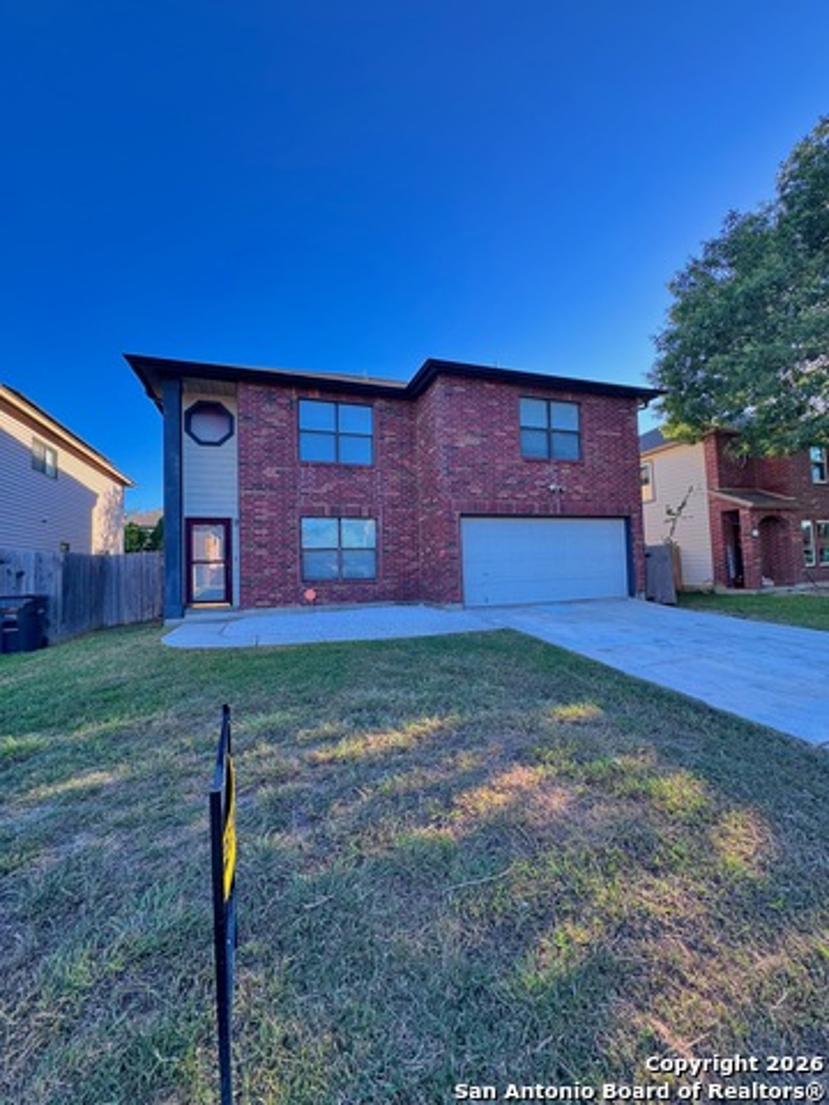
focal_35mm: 14
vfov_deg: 102.1
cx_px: 414
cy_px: 552
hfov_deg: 85.7
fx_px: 447
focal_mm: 2.22
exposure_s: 1/303
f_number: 2.2
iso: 40
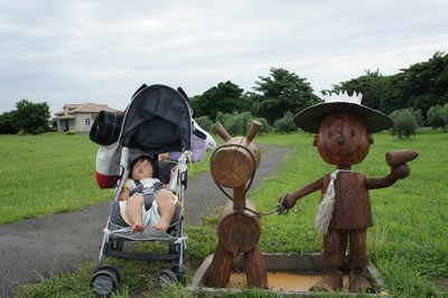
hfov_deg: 59.5
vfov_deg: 41.6
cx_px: 224
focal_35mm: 32
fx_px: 392
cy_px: 149
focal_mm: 21
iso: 200
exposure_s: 1/200
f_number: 8
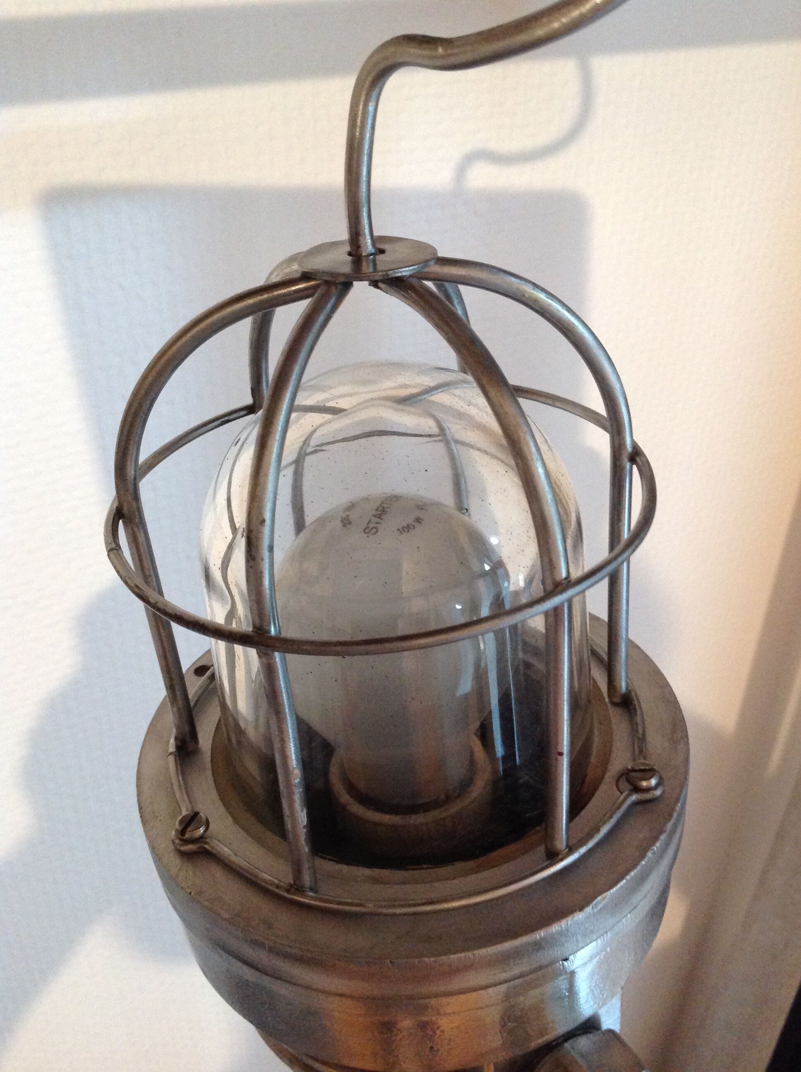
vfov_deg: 52.7
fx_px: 1083
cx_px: 400
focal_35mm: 35
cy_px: 536
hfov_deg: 40.6
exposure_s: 1/15
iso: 320
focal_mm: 4.28
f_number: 2.4
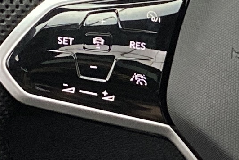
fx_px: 1361
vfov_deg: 6.7
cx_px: 409
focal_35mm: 205
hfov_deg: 9.6
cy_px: 202
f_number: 1.8
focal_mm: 4.25
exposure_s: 1/40
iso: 320
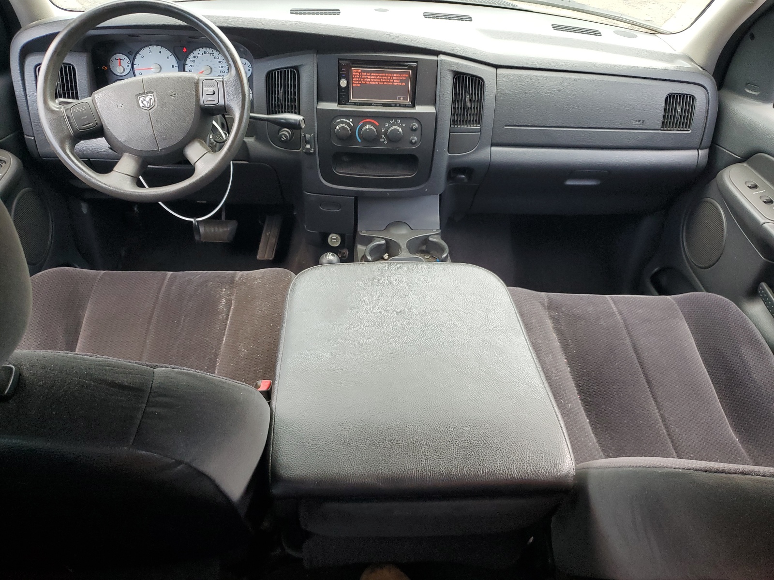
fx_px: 581
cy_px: 290
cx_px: 387
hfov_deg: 67.3
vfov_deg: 53.1
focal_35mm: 26
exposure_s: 1/120
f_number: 1.5
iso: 84
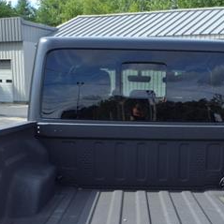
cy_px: 207
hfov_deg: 26.7
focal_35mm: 64
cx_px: 152
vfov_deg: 25.9
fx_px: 469
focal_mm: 3.58
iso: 40
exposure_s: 1/1000
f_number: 1.9
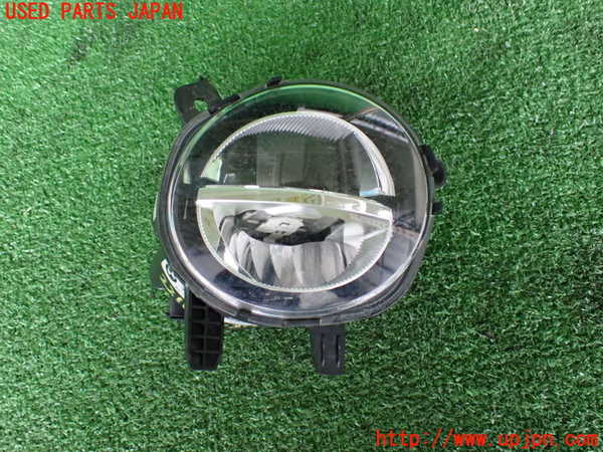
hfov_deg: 60.0
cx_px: 302
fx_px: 523
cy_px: 226
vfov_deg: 46.8
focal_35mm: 30
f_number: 2.3
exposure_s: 1/30
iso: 800
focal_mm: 5.4
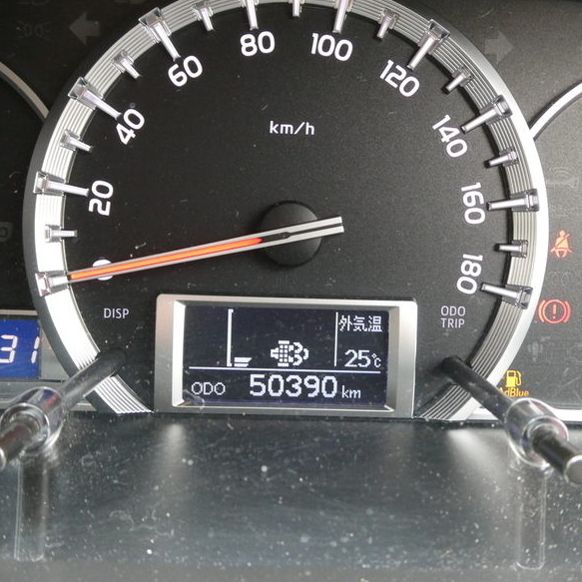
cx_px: 299
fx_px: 761
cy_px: 296
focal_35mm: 40
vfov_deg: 41.9
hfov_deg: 41.9
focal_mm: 5.8
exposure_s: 1/80
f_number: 3.6
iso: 500
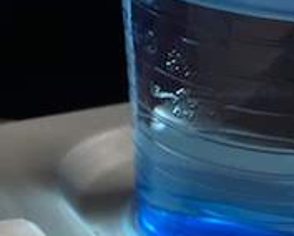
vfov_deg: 13.4
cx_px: -40
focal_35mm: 110
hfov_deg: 16.8
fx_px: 958
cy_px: 329
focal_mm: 4.25
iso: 640
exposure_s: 1/30
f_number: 1.8
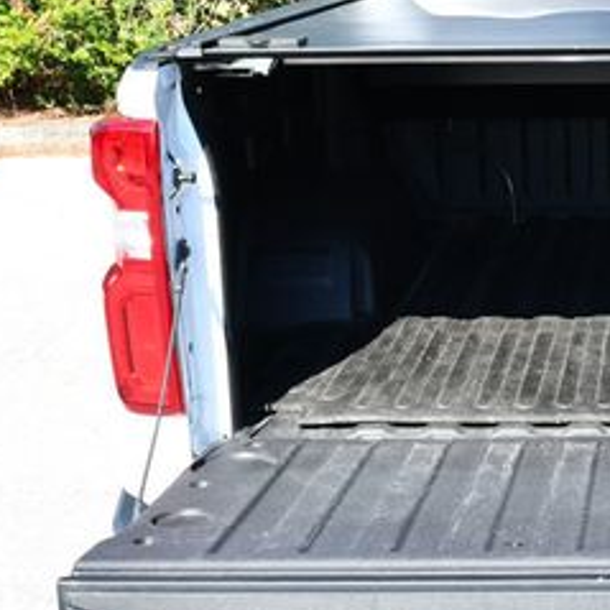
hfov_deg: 20.0
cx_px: 697
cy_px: 296
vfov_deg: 21.1
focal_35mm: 82
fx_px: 1635
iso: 200
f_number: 6.3
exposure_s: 1/250
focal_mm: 18
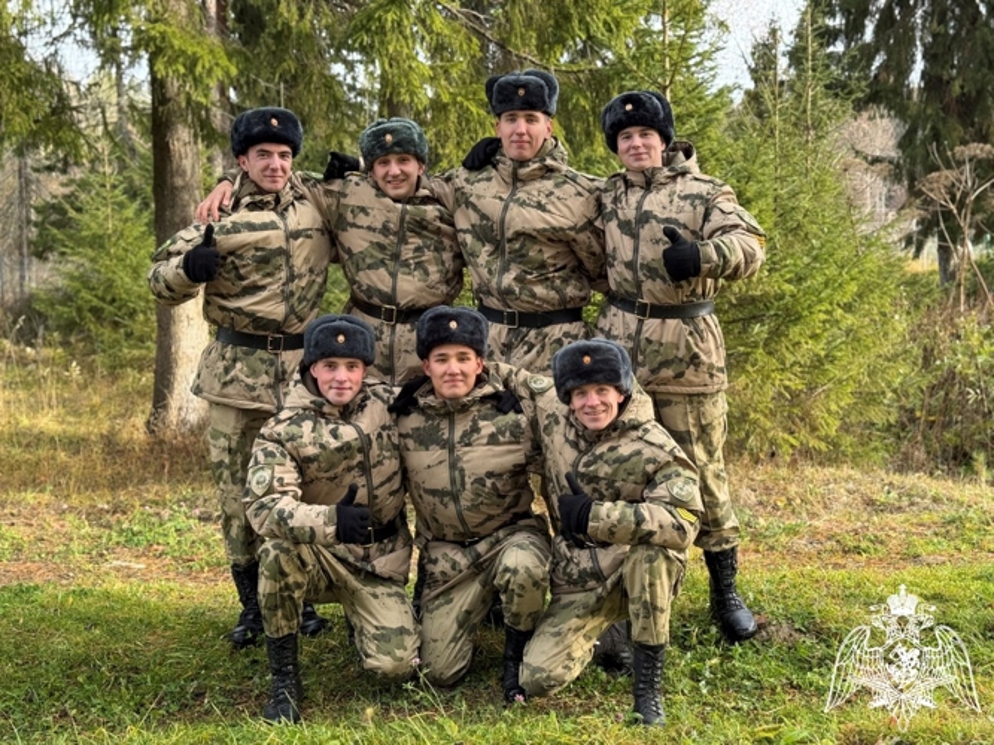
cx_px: 497
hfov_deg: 39.7
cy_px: 372
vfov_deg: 30.3
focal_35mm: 48
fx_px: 1378
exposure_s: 1/345
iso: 80
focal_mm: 6.76
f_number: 1.78
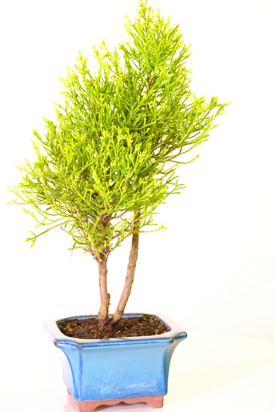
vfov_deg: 16.6
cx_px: 138
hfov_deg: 11.2
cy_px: 206
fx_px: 1409
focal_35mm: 123
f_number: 8
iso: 2500
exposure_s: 1/15
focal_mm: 81.9
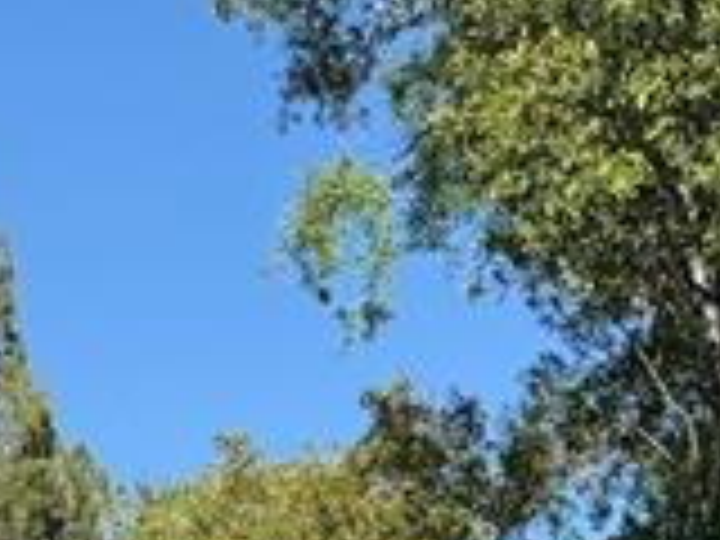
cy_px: 1616
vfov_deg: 9.8
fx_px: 2392
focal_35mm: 115
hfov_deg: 17.1
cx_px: 464
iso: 80
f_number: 1.78
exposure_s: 1/2703
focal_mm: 6.76
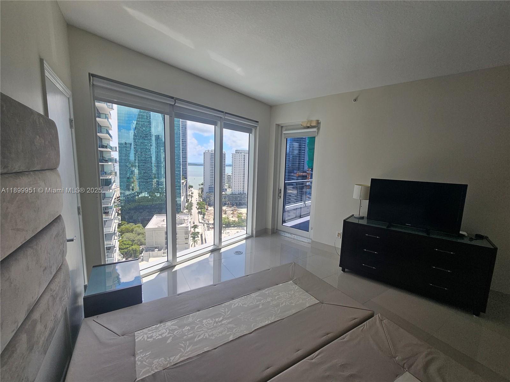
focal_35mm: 13
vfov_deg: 89.9
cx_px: 255
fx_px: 192
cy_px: 191
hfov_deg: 106.2
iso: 50
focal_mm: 2.2
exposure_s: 1/355
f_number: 2.2
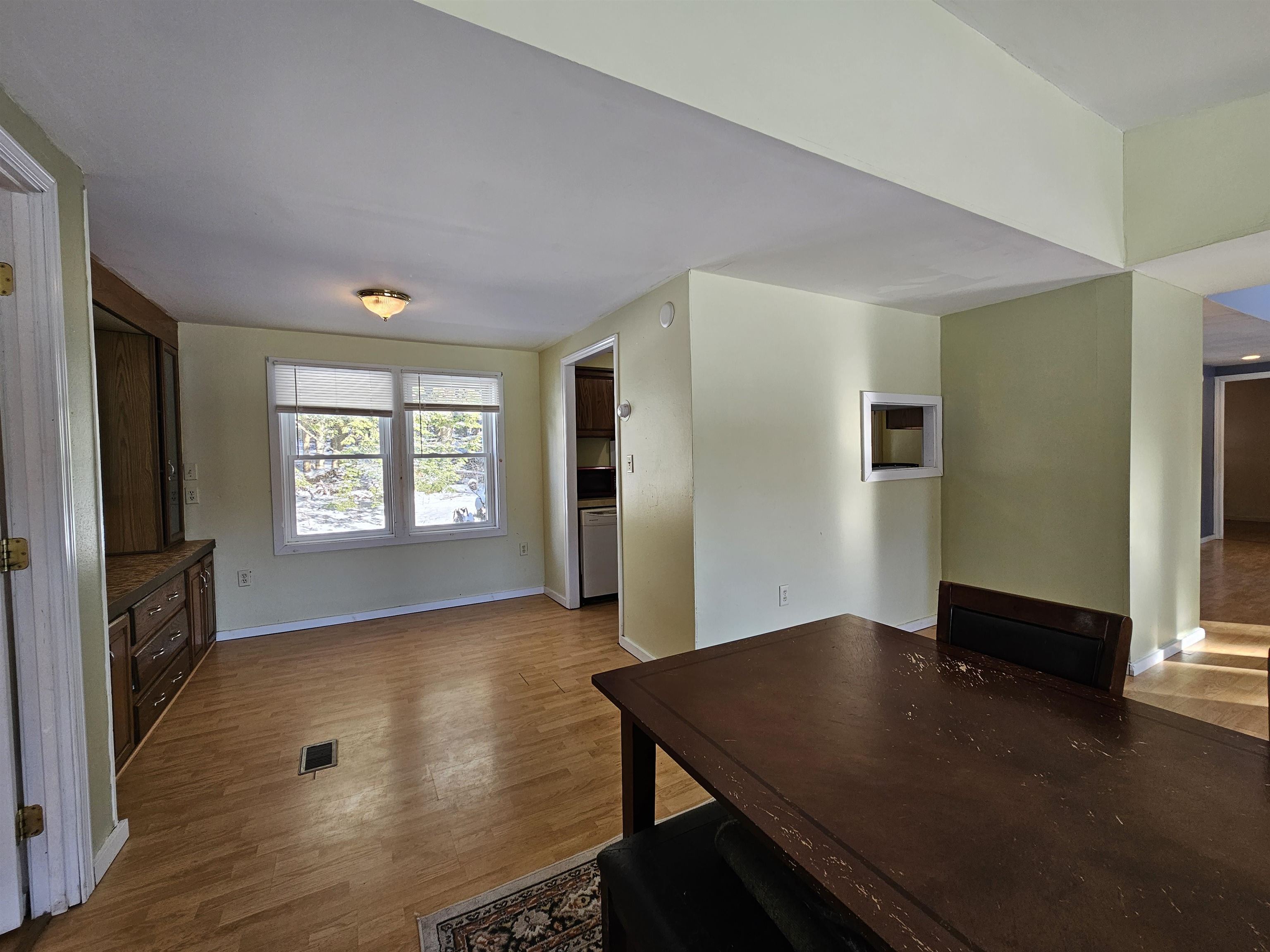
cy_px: 476
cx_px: 635
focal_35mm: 13
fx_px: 477
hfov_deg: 106.2
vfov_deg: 89.9
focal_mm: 2.2
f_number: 2.2
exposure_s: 1/60
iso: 80
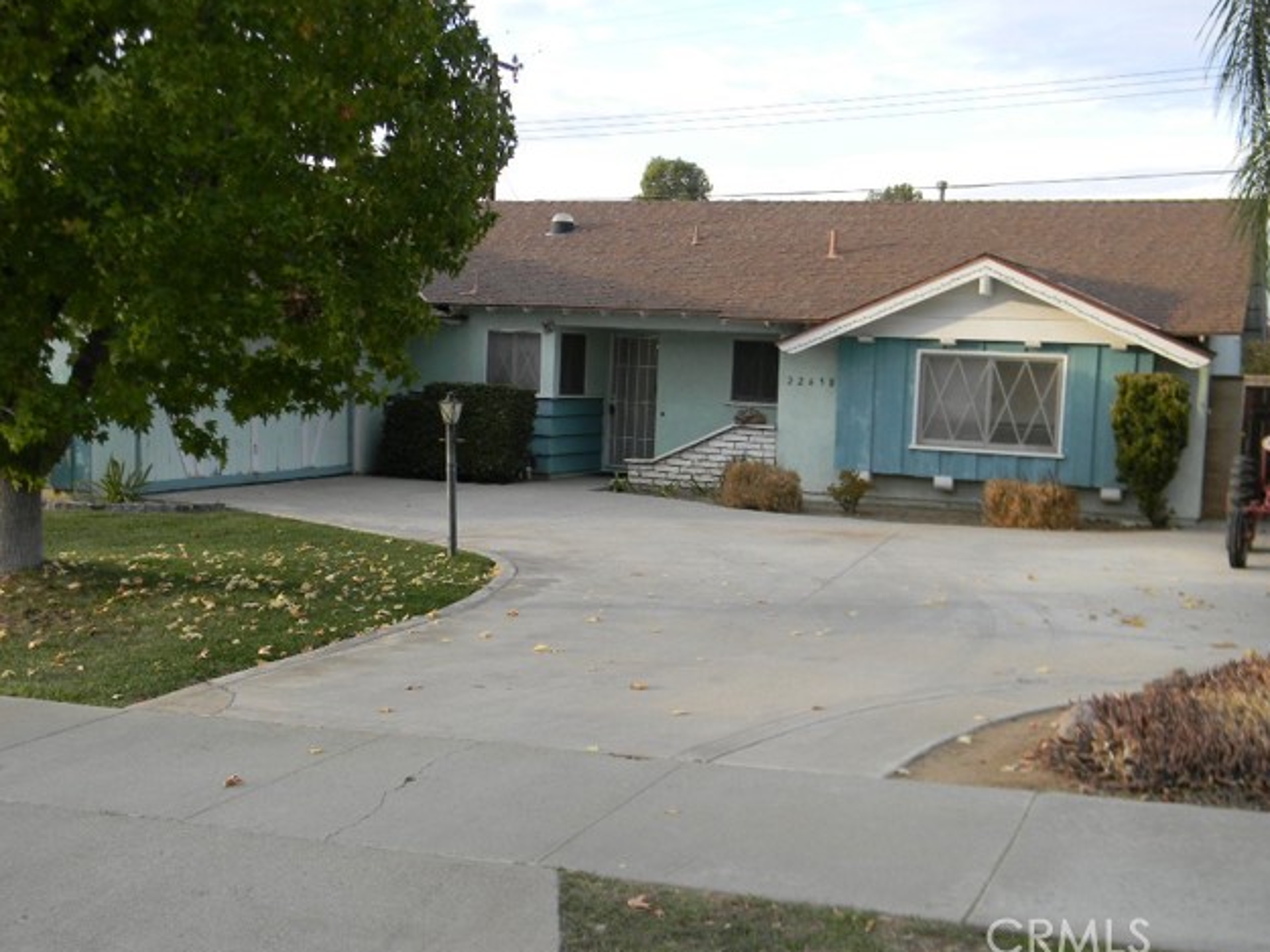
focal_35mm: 42
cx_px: 648
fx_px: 1541
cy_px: 479
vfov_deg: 34.4
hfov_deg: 44.8
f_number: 3.8
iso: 80
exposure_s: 1/111
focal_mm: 7.3
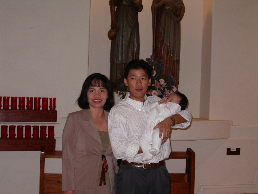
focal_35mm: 63
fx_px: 470
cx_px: 129
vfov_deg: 23.3
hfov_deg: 30.7
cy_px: 97
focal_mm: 9.6
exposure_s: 1/60
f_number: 3.4
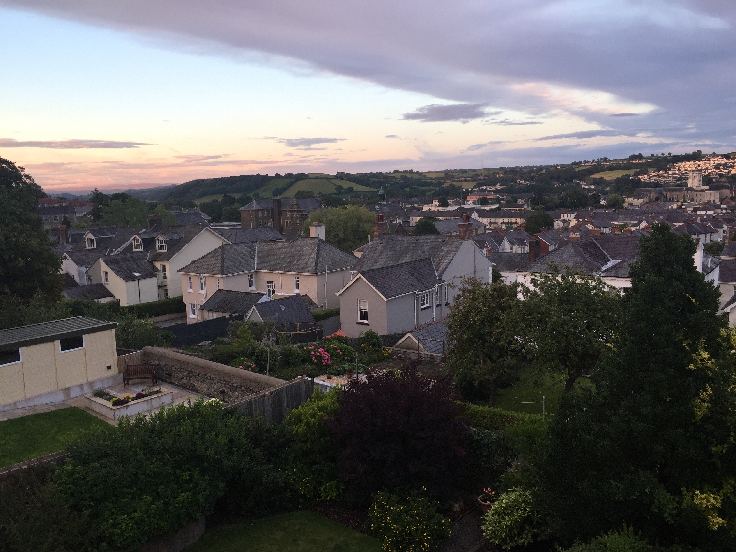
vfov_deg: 48.2
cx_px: 368
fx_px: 617
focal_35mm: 29
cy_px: 276
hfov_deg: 61.7
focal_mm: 4.15
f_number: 2.2
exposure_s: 1/100
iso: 40
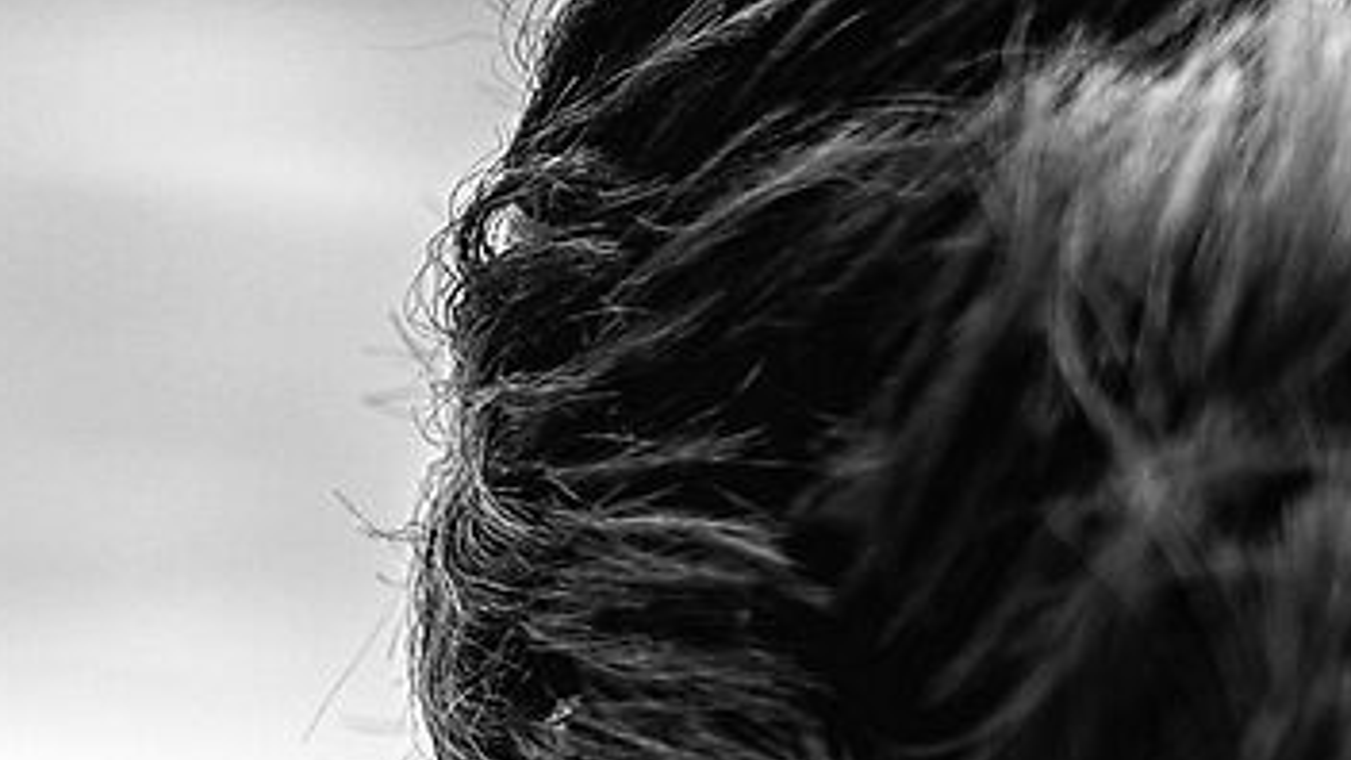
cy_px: 725
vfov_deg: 4.9
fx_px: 8956
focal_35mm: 250
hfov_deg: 8.0
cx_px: 3140
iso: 125
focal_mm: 35
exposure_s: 1/2000
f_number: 1.4
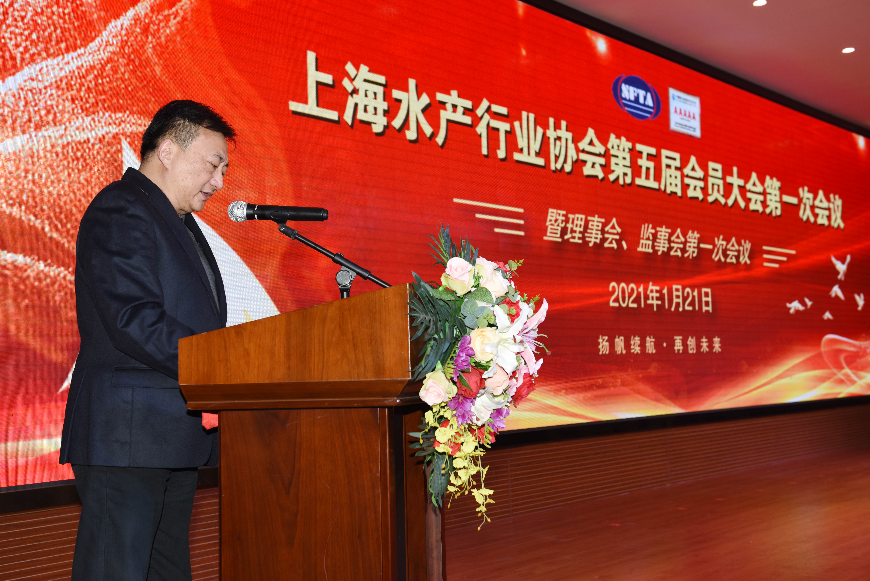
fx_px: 1160
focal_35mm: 48
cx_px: 435
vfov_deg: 28.1
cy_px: 290
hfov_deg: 41.1
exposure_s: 1/160
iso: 320
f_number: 5
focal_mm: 48
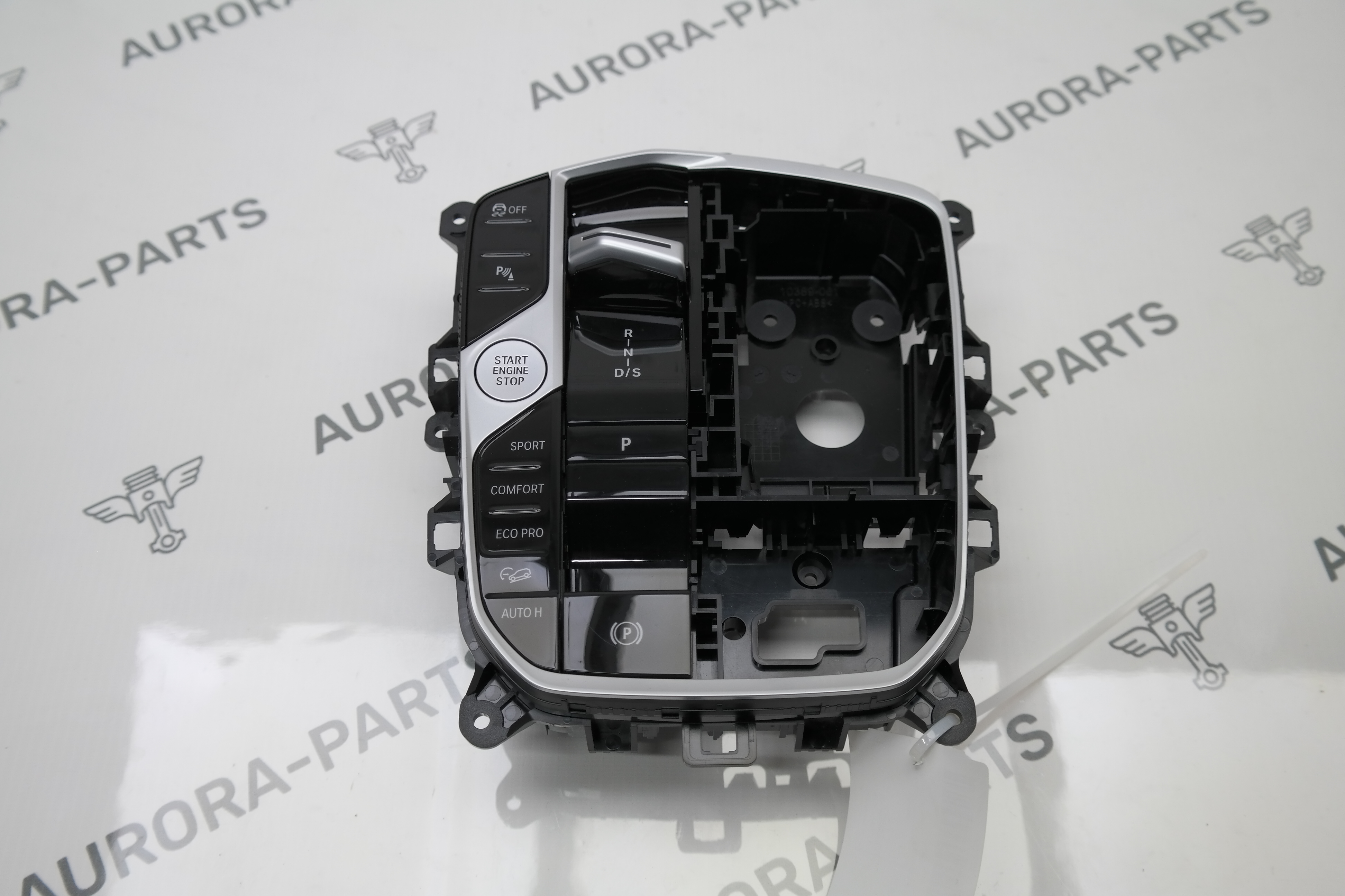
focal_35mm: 46
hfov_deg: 42.7
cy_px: 448
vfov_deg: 29.2
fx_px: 1718
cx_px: 672
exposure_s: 1/80
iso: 200
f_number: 4.5
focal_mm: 30
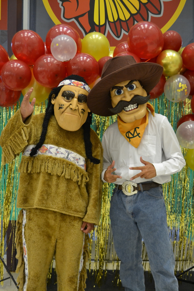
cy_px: 146
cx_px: 97
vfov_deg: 45.0
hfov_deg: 30.9
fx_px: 351
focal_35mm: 44
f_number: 4.5
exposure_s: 1/60
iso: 2000
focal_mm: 29
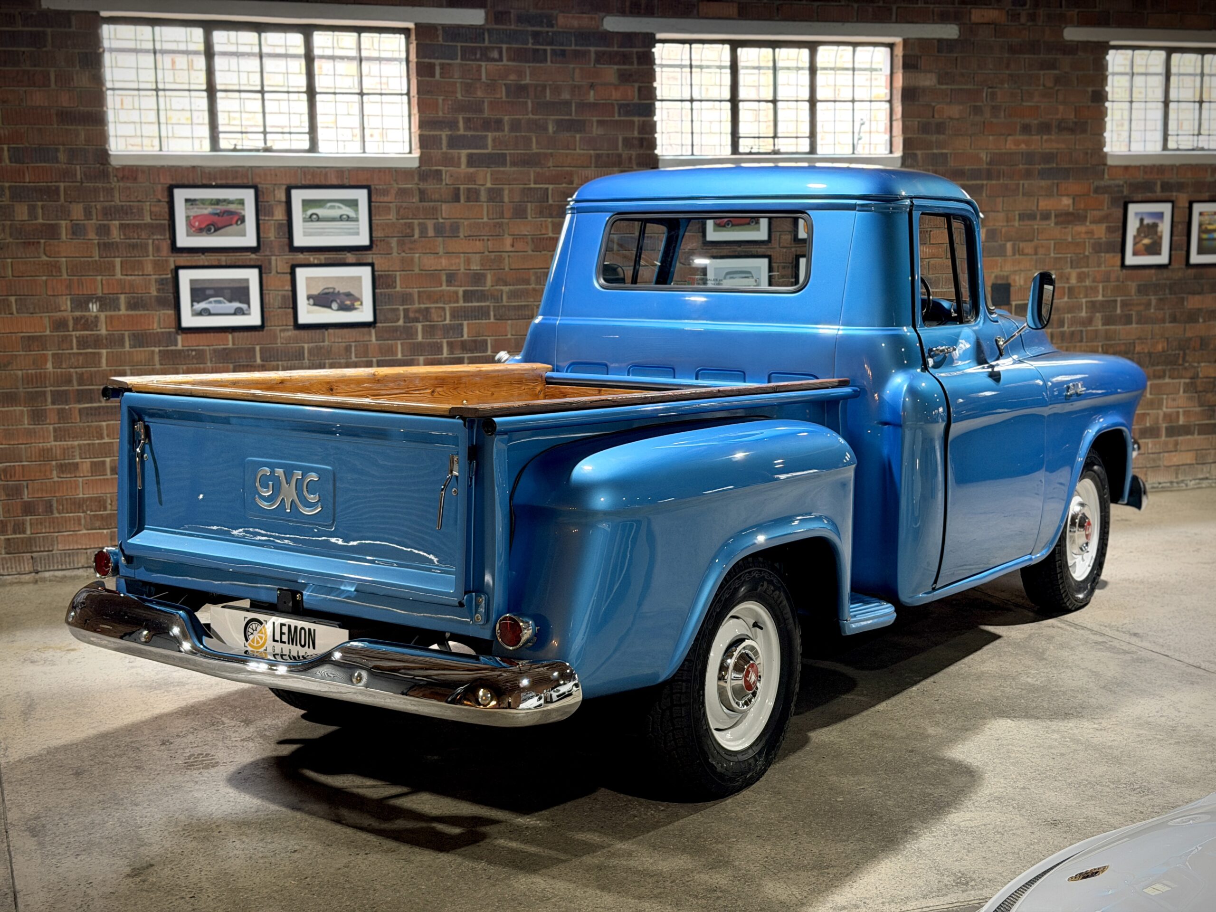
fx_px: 1686
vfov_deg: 30.3
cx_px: 608
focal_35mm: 48
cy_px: 456
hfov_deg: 39.7
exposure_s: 1/33
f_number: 1.78
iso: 200
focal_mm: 6.76
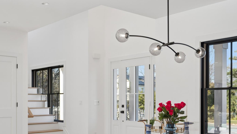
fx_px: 307
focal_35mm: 49
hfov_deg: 42.2
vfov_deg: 24.2
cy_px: 103
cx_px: 108
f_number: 4
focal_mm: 31.5
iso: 160
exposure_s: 1/160
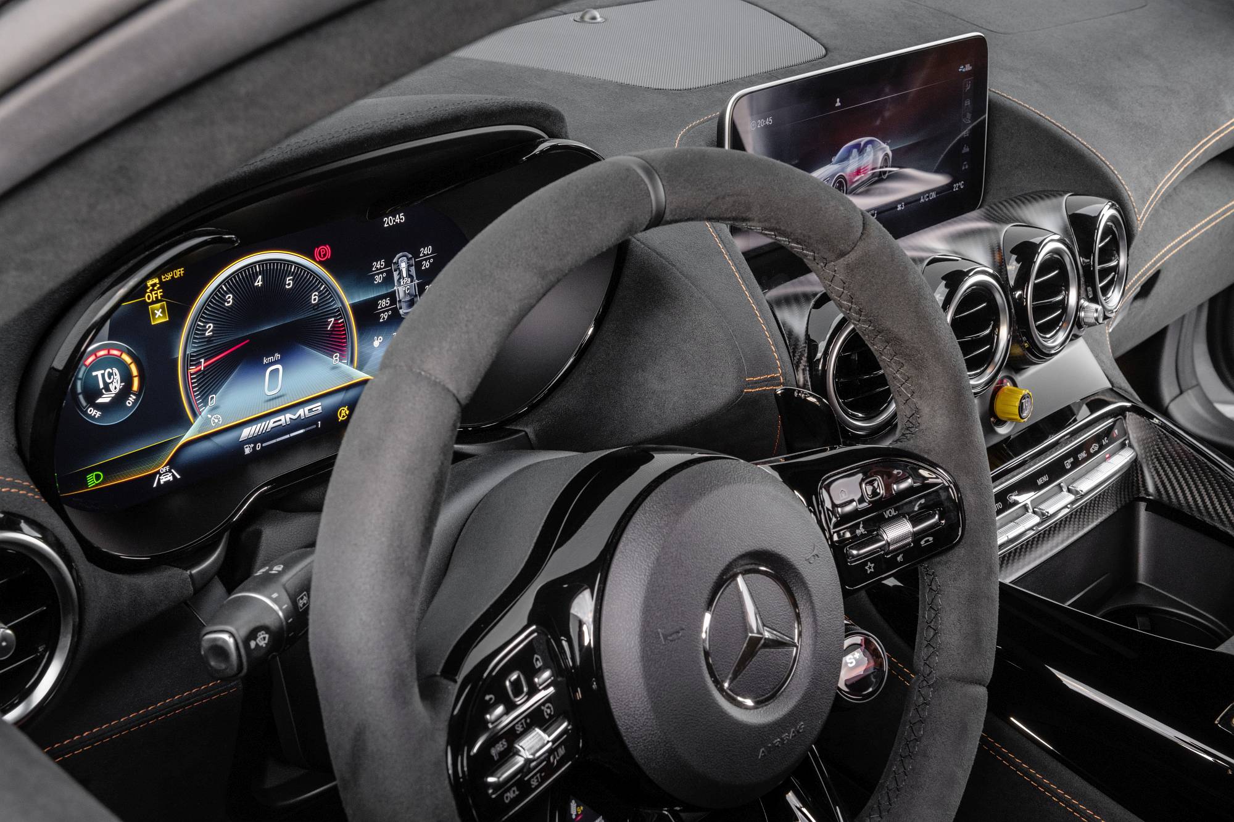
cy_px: 411
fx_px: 1782
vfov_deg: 26.0
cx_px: 617
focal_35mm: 52
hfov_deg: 38.2
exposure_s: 1/3
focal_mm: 52
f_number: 16
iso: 400
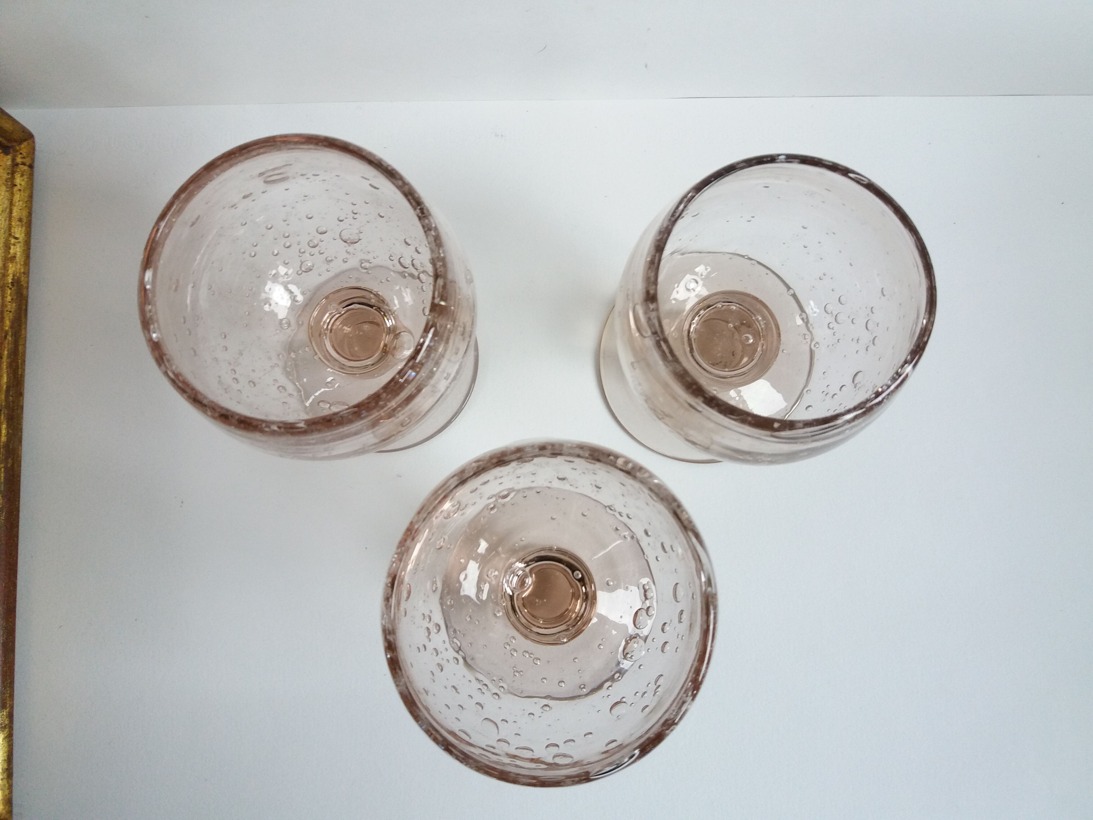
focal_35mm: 28
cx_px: 546
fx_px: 884
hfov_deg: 63.4
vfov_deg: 49.7
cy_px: 410
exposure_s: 1/25
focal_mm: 3.7
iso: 100
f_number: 1.9
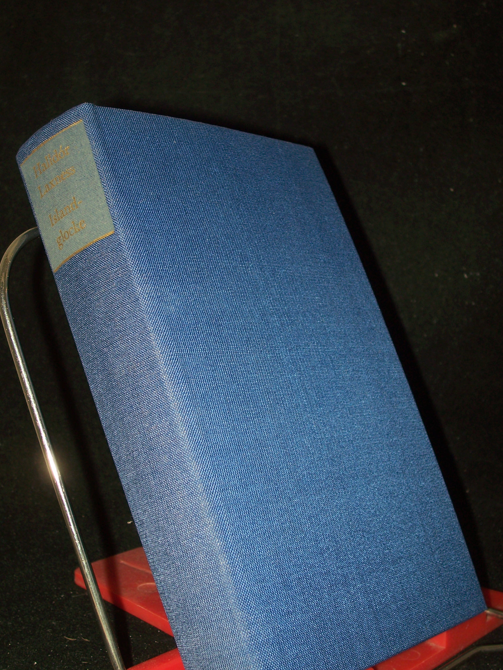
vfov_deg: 36.2
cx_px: 252
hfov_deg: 27.5
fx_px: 1027
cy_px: 335
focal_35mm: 53
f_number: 3.2
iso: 80
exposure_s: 1/80
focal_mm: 8.7
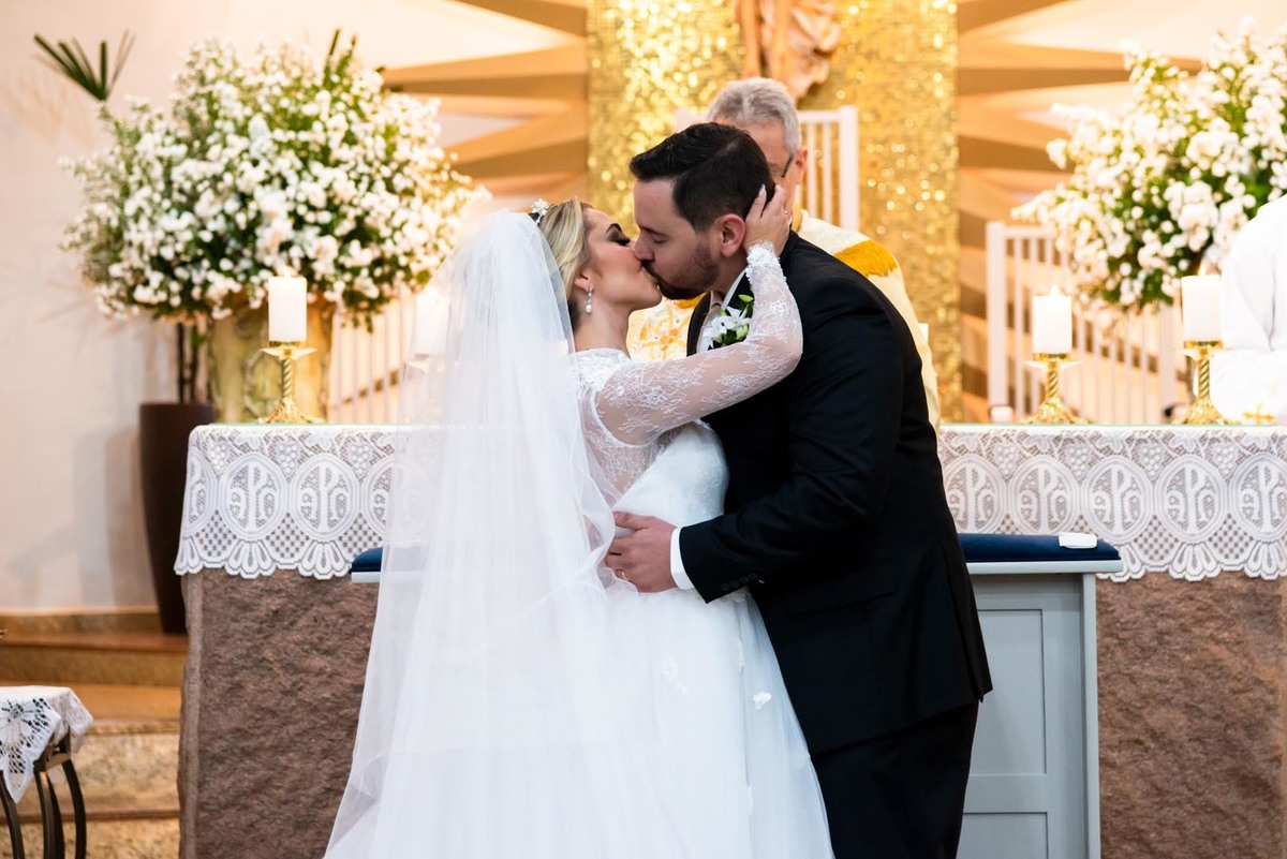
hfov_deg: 20.4
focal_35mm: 100
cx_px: 644
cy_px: 430
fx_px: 3576
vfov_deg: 13.7
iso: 2500
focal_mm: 100
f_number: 4
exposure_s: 1/160
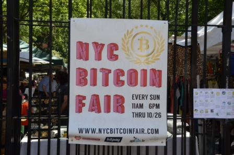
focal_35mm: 51
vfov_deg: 26.4
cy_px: 78
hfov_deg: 38.9
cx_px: 117
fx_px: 331
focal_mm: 34
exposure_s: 1/250
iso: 1000
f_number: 13
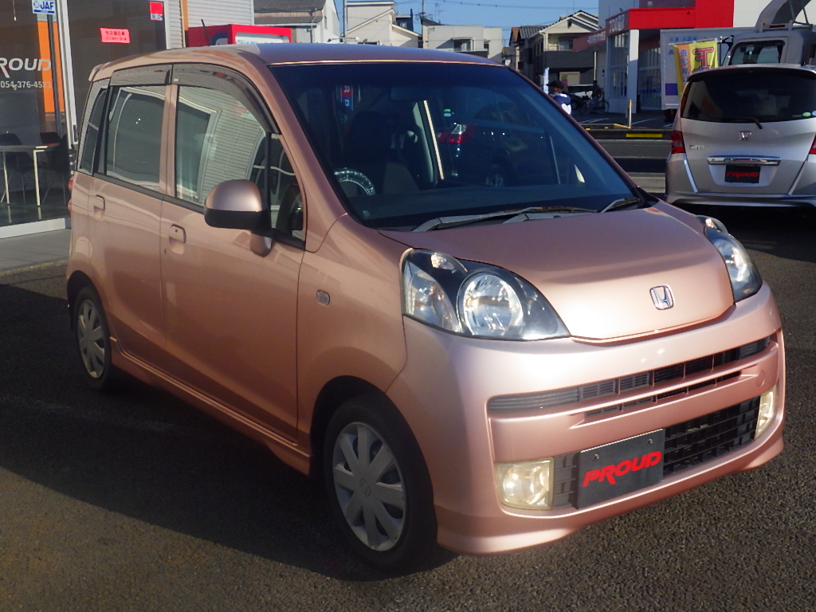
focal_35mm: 42
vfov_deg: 34.3
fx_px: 990
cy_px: 306
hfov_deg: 44.8
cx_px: 408
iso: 250
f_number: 5
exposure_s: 1/2000
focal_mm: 7.5
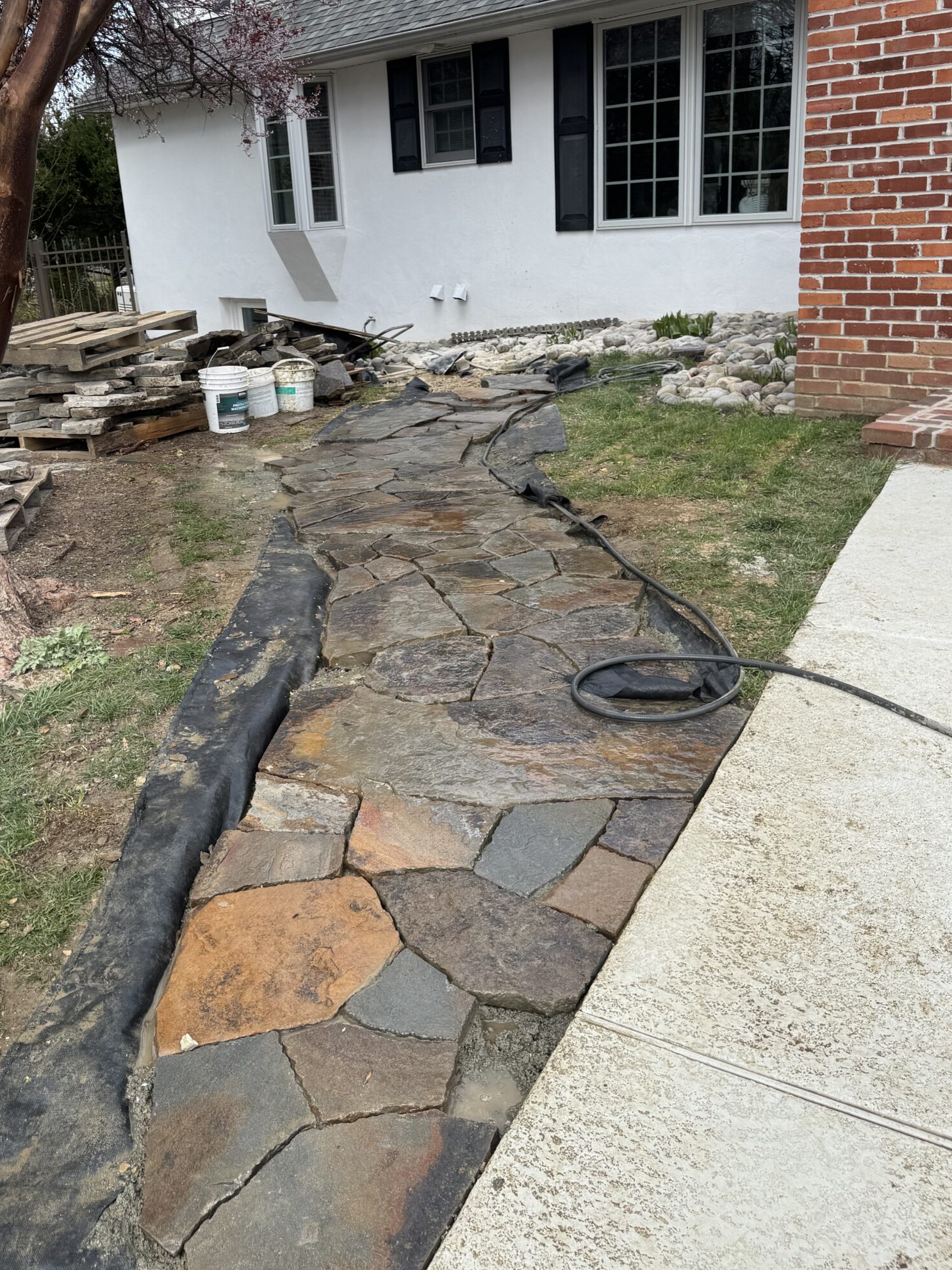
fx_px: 1137
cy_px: 550
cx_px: 393
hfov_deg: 45.2
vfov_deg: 58.1
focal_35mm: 31
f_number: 1.78
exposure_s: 1/1366
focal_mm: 6.76
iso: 80
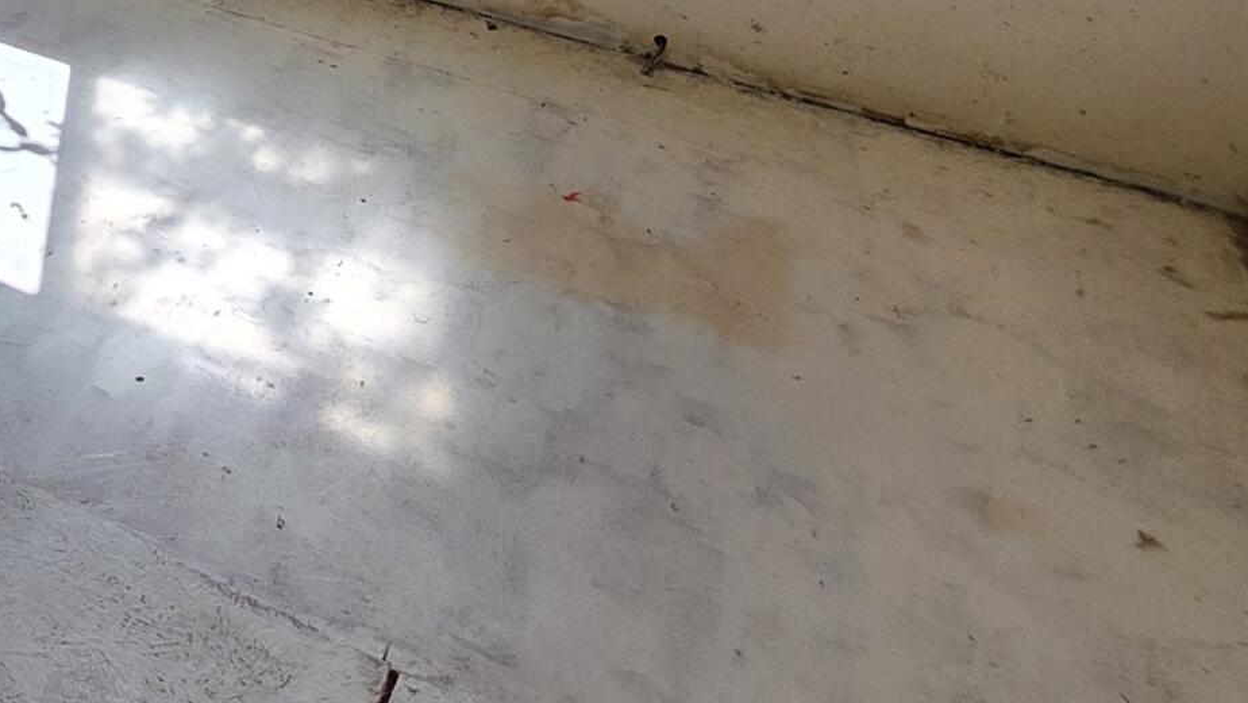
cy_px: -523
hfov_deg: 34.9
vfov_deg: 19.9
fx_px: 1522
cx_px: -270
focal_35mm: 46
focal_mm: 2.2
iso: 40
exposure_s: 1/303
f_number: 1.9
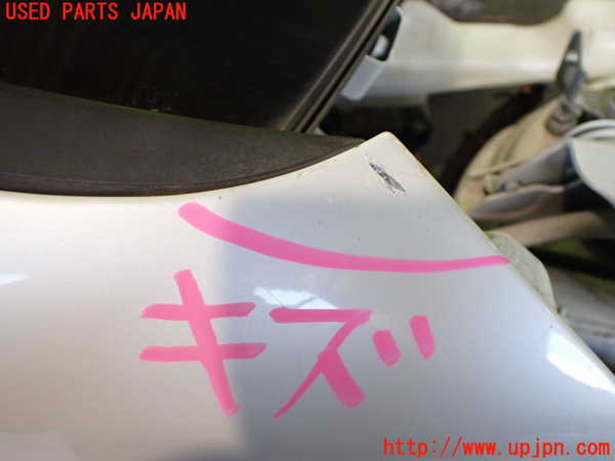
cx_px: 308
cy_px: 230
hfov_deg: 60.0
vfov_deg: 46.8
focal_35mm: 30
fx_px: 533
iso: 400
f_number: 2.3
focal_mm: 5.4
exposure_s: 1/125
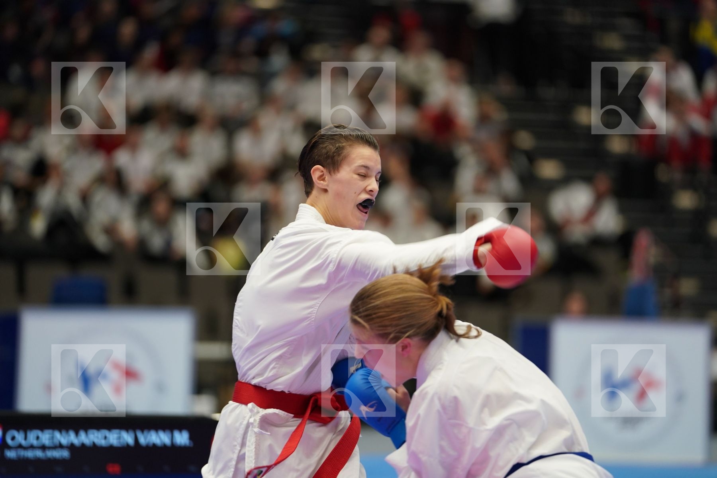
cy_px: 239
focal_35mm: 186
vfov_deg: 7.4
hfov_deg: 11.1
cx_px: 358
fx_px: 3704
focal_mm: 186
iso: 1250
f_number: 2.8
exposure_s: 1/500
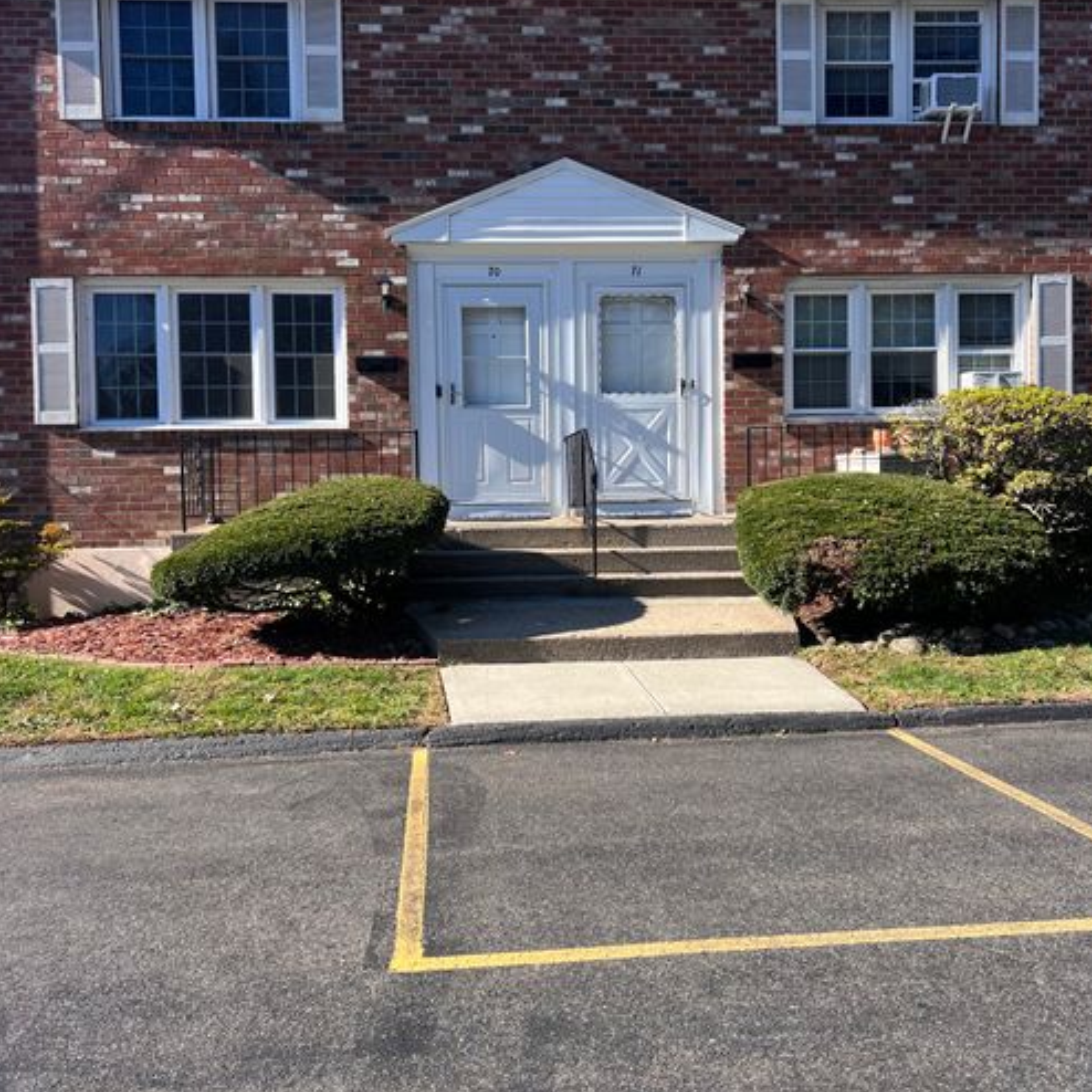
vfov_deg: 52.5
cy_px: 527
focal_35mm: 31
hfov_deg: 52.5
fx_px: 1106
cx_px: 546
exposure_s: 1/1645
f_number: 1.5
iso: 50
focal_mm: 5.7
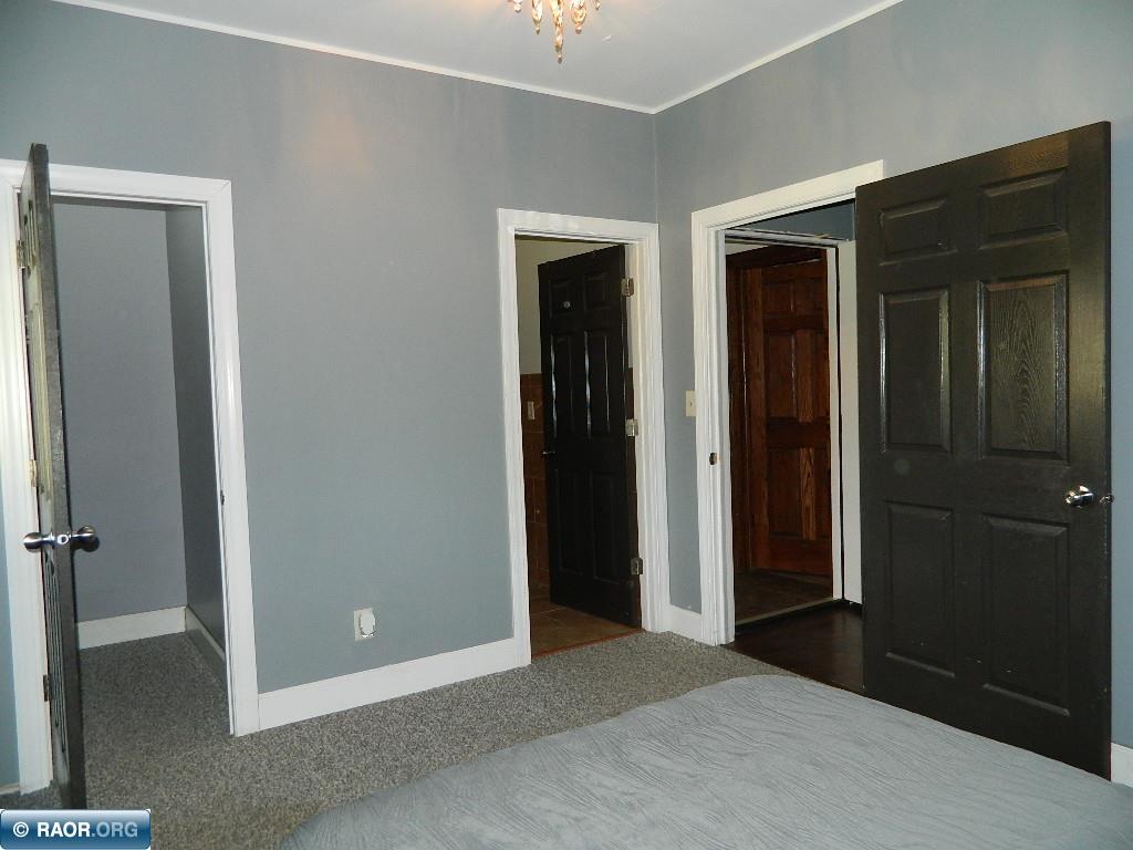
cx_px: 566
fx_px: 818
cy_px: 425
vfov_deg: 54.9
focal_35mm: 25
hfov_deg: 69.4
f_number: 3.1
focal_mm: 4.5
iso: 200
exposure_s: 1/30
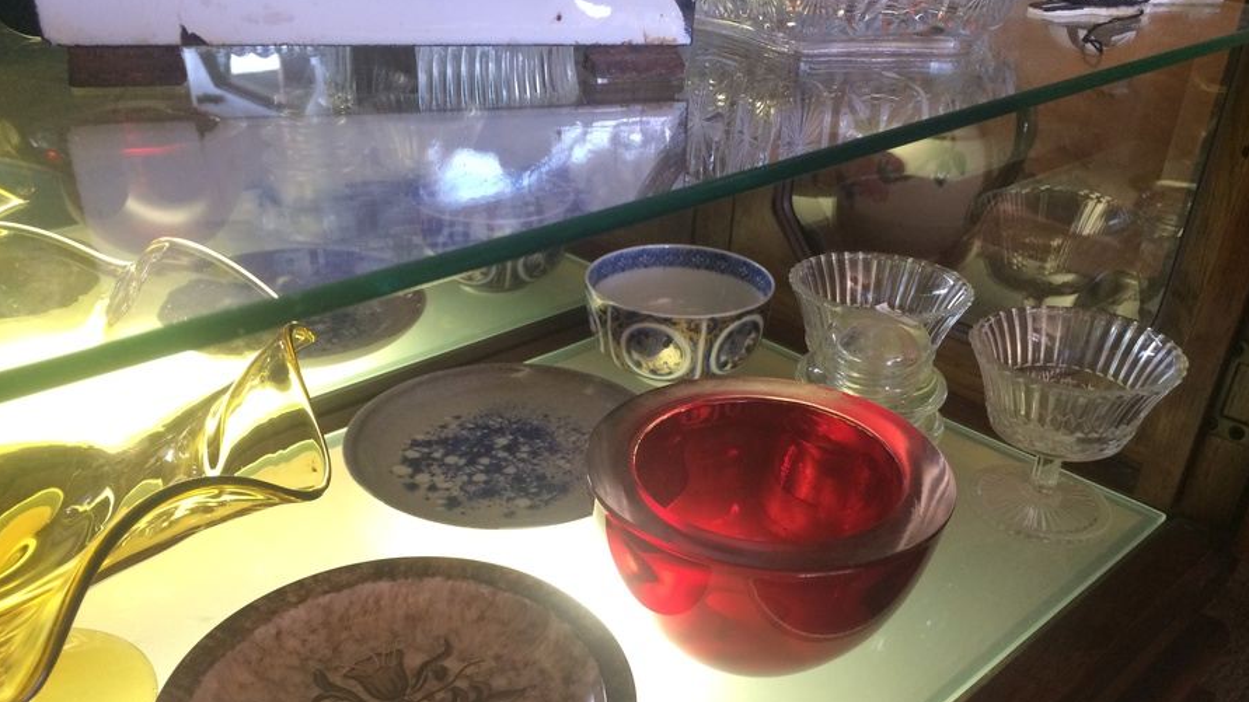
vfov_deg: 35.3
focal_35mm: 33
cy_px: 464
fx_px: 1093
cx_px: 627
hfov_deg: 59.5
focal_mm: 4.12
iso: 125
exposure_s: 1/30
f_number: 2.2
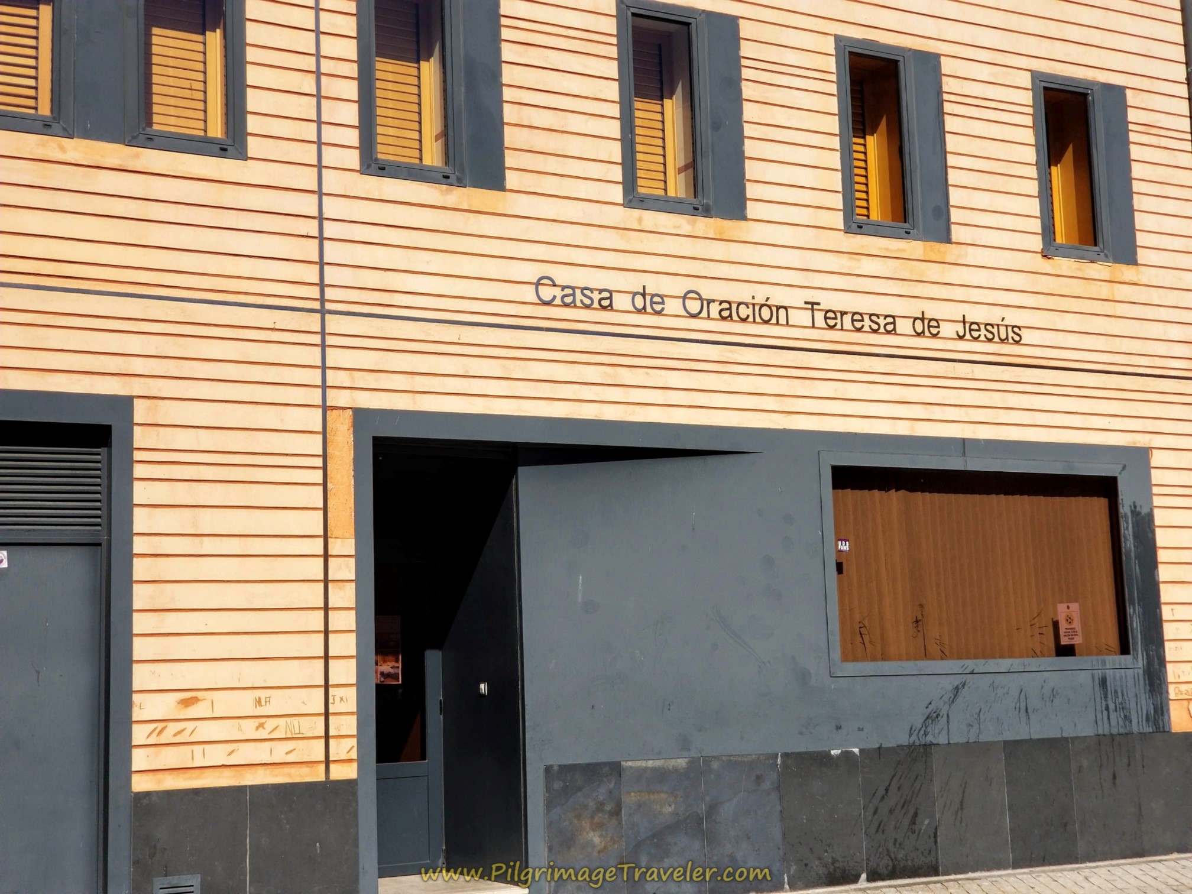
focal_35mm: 52
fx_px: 1791
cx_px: 596
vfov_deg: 28.0
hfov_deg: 36.8
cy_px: 447
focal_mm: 6
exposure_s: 1/1748
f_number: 2.4
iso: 25
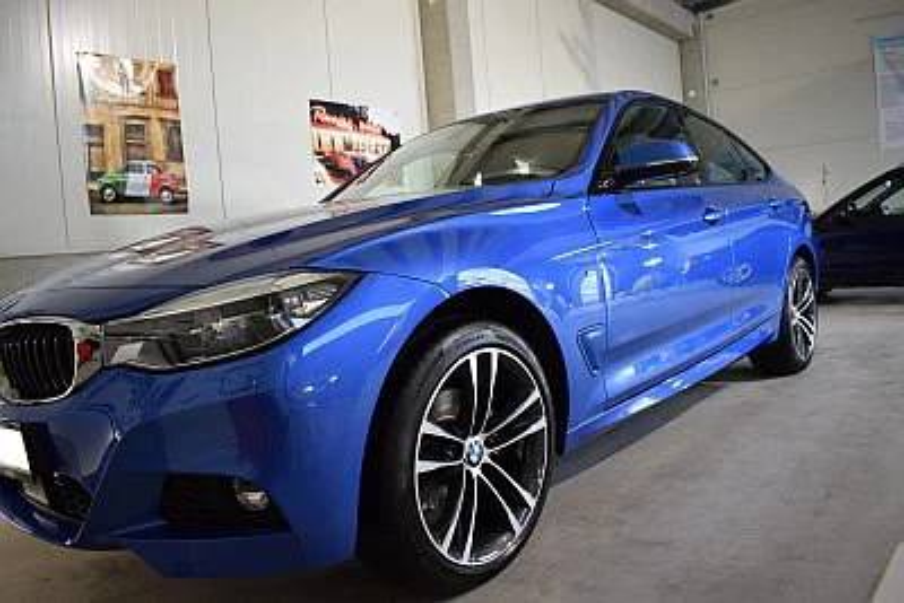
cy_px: 302
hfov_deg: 67.4
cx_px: 452
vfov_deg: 48.0
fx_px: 678
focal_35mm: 27
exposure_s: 1/60
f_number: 4
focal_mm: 18
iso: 640
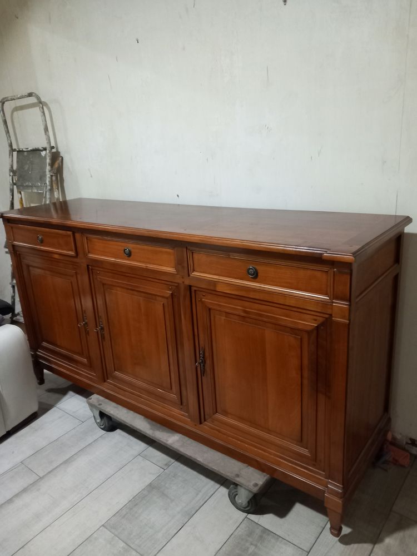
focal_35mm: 27
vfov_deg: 65.3
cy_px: 278
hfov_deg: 51.4
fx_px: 434
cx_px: 208
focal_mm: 4
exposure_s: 1/20
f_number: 1.8
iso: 500
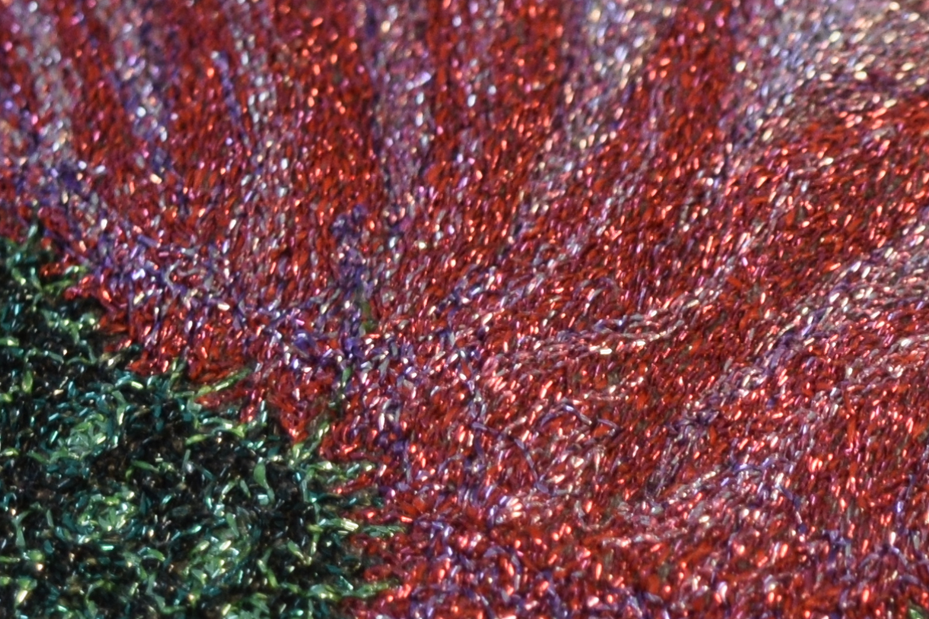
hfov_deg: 6.9
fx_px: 7637
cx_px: 1427
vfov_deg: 4.6
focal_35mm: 296
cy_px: 188
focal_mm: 42
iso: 560
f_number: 5
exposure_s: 1/60
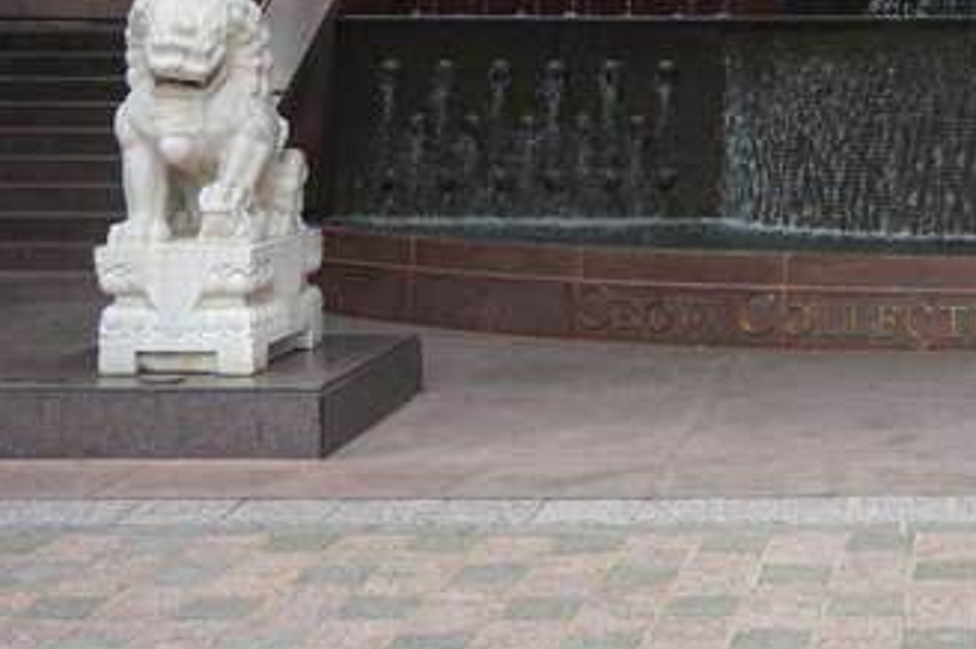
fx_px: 2281
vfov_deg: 16.0
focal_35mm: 84
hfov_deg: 23.1
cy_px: 76
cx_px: 988
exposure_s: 1/160
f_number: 4
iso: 320
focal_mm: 23
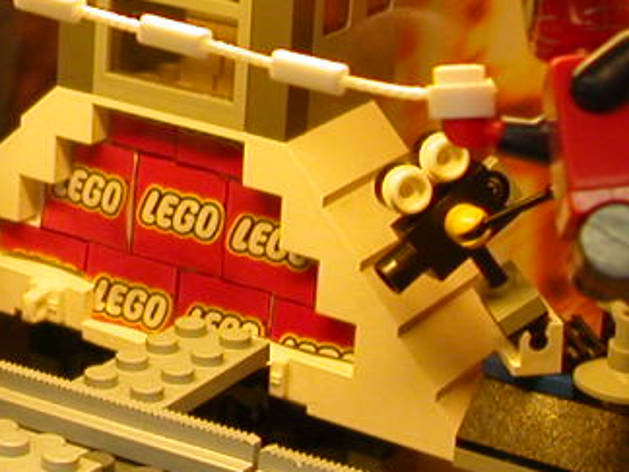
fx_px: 2126
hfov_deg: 15.9
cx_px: -208
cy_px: -19
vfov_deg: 12.5
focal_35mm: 117
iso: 100
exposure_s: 1/43.1
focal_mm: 5.6
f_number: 2.7
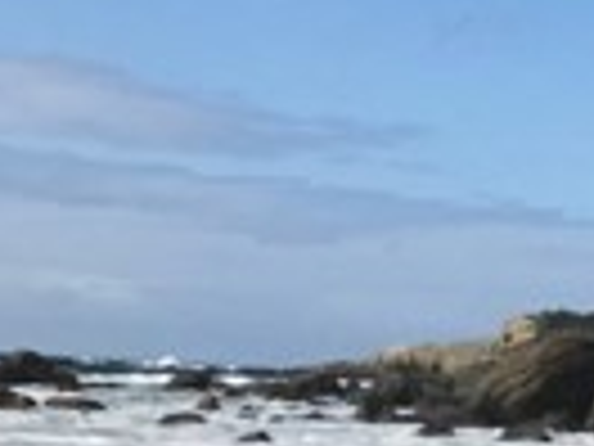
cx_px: 1354
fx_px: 2334
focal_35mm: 136
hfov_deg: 12.1
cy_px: 419
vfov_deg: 10.8
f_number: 1.8
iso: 20
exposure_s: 1/4808
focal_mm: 3.99
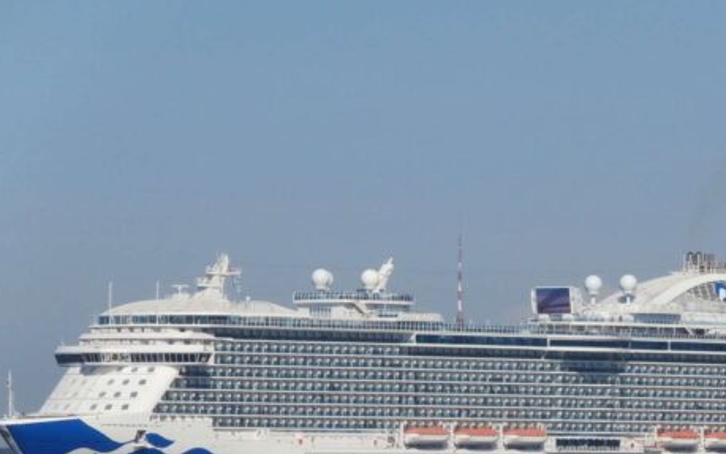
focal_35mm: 355
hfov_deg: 5.9
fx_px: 7025
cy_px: 402
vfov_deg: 3.7
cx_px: 495
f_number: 5.8
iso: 100
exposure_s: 1/800
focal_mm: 35.34
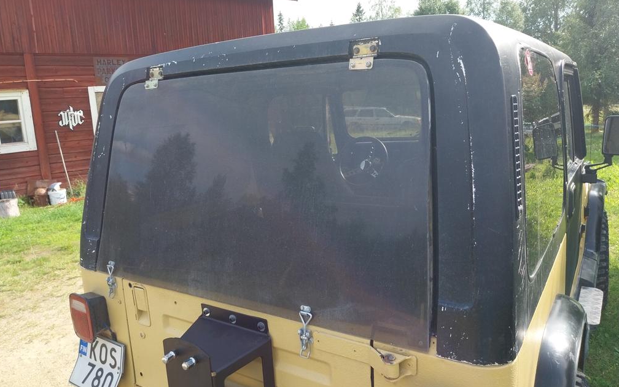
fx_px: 472
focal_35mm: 28
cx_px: 306
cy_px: 182
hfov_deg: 66.5
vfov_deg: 44.5
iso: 27
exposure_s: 1/286
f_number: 1.8
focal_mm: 4
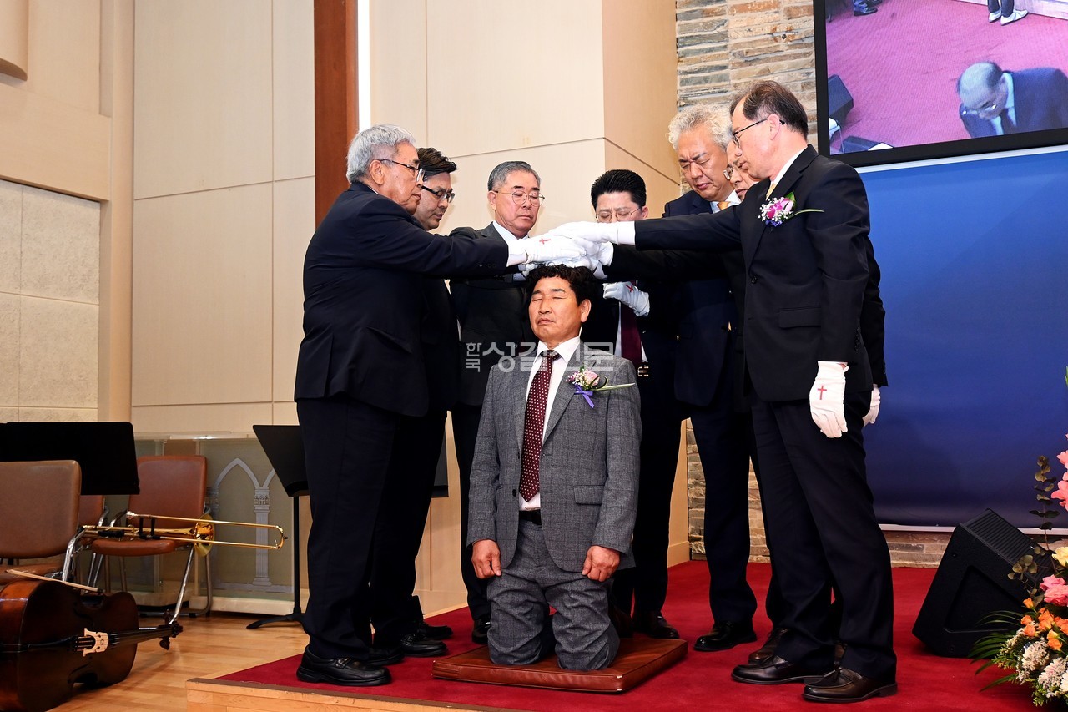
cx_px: 534
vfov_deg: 35.5
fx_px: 1112
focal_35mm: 38
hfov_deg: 51.3
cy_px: 356
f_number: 4.2
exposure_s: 1/60
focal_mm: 25
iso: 1100
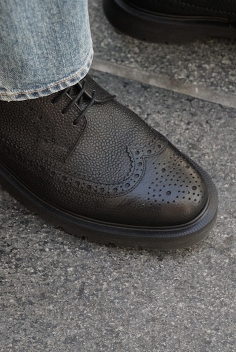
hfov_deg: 13.6
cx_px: 118
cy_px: 176
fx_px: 991
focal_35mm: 101
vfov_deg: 20.2
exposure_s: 1/1000
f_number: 8
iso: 12800
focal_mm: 101
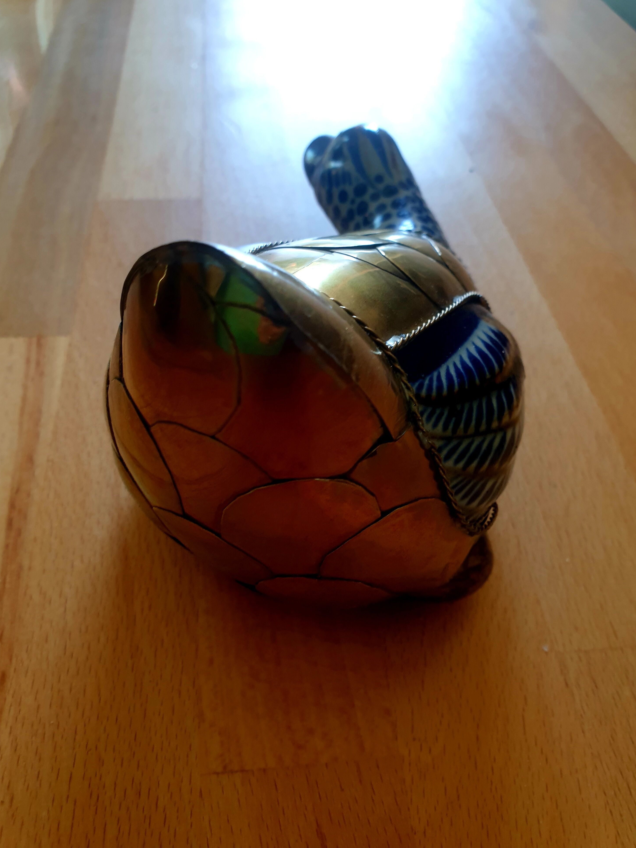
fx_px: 661
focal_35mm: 27
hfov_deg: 51.4
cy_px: 409
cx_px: 321
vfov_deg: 65.3
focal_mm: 4.3
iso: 64
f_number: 2.4
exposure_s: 1/50
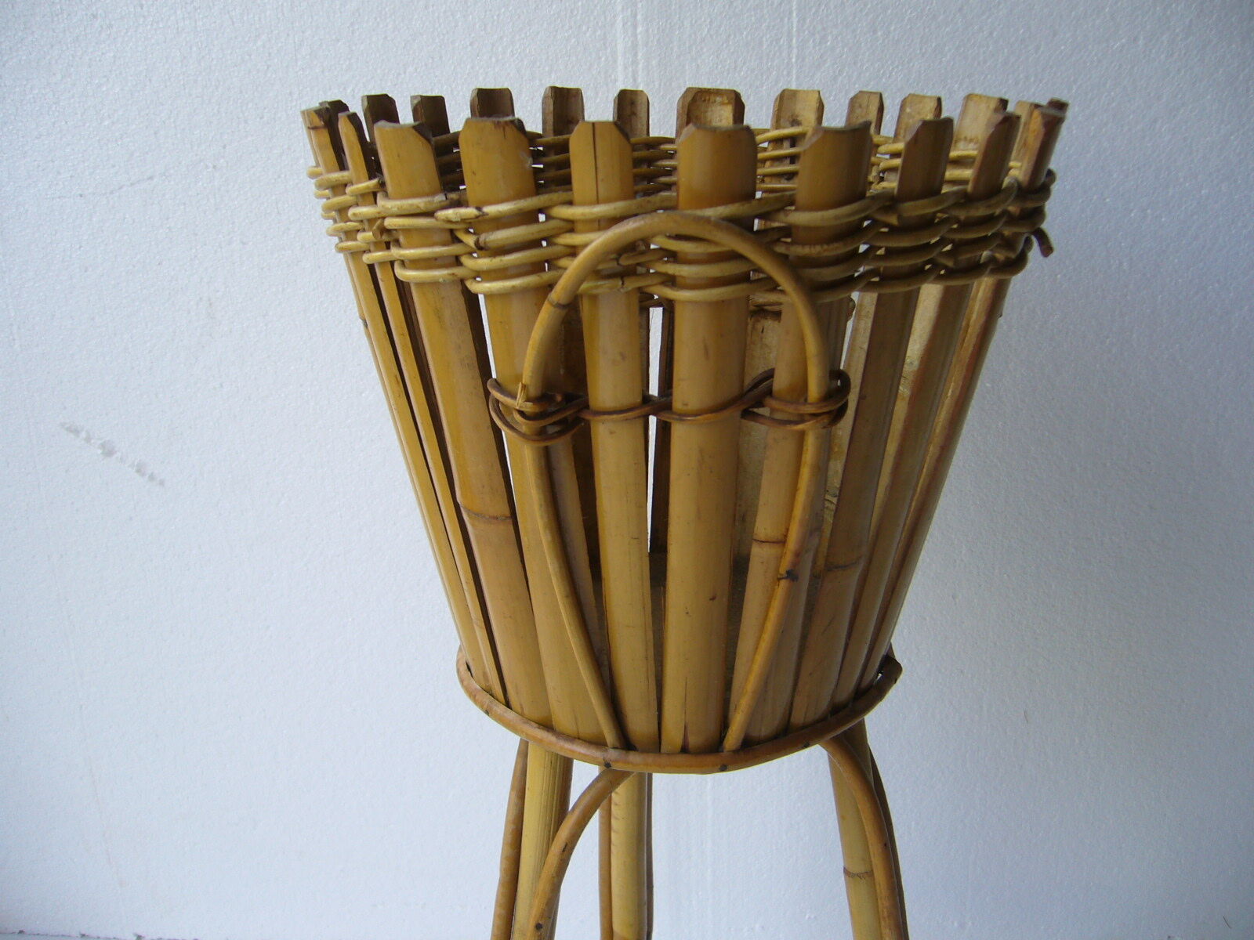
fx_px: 1268
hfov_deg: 52.6
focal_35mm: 35
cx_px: 627
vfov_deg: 40.7
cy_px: 470
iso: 80
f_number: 2.8
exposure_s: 1/80
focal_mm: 5.8
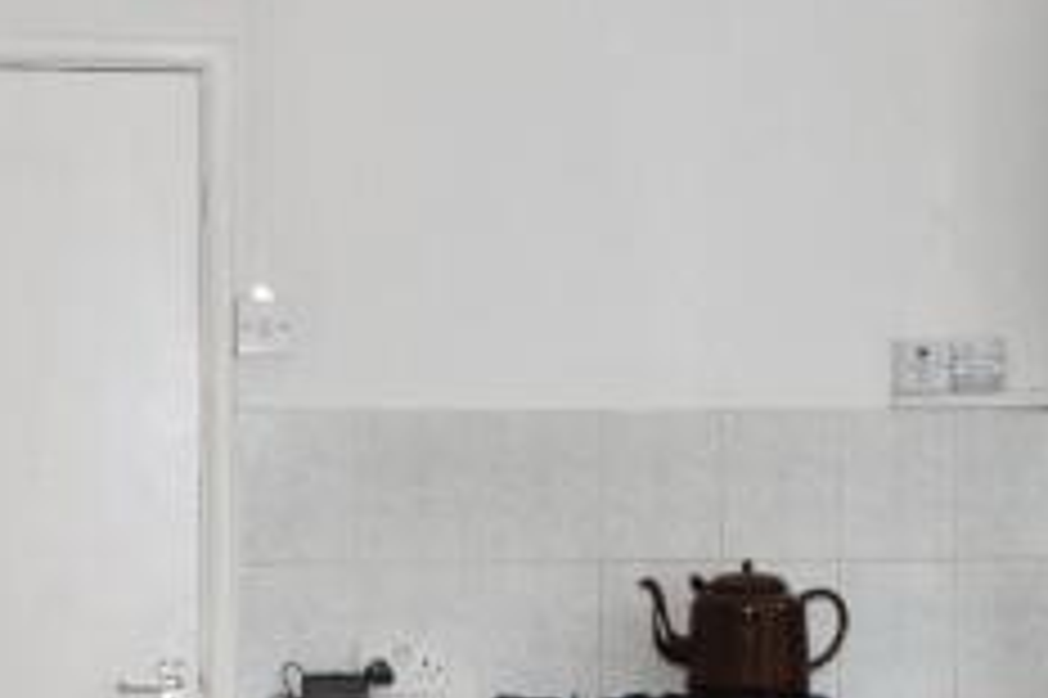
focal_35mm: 66
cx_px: 490
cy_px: 475
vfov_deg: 20.5
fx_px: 1920
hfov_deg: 30.5
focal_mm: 10
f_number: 11
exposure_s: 1/60
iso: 1000
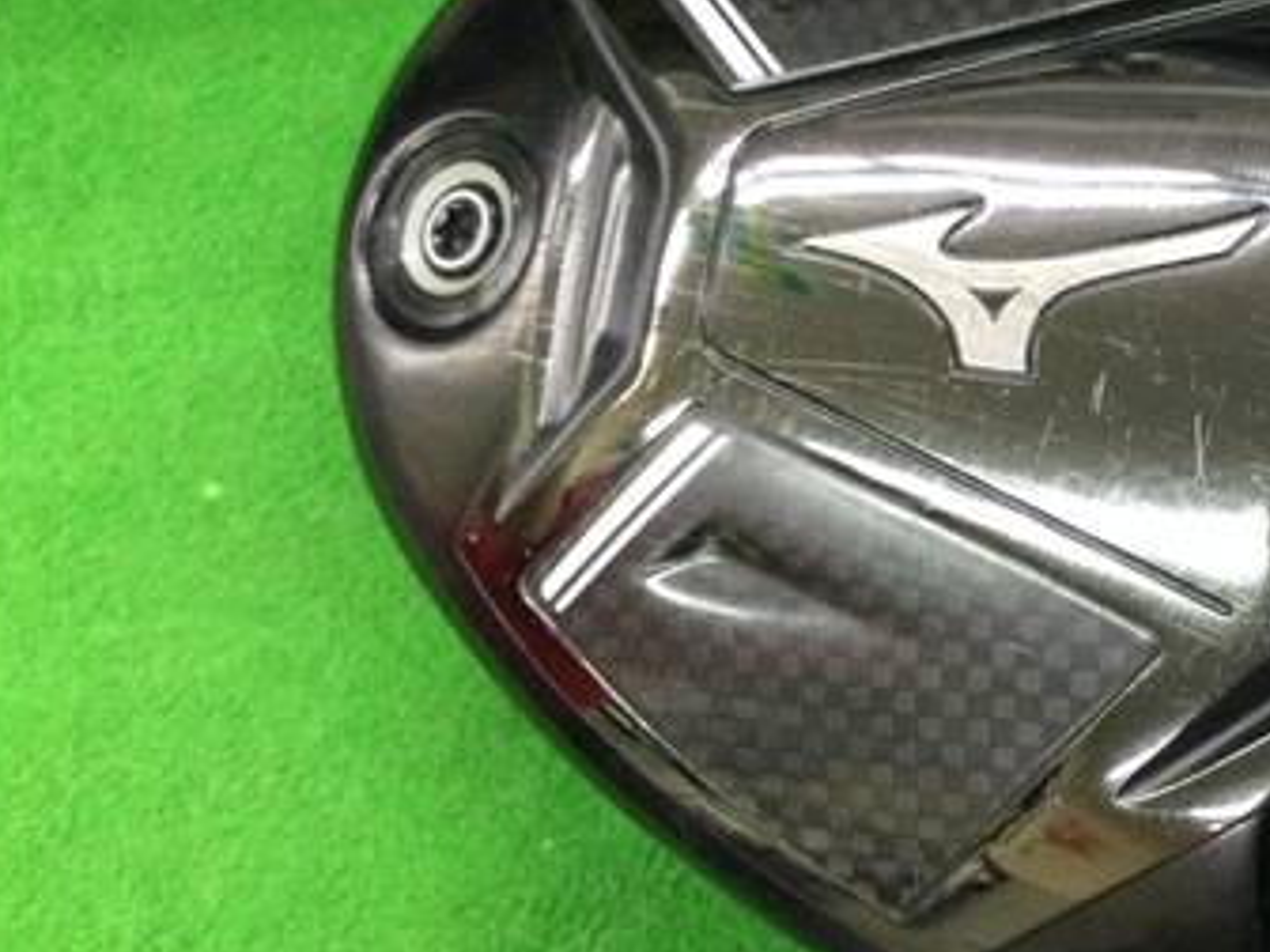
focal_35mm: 59
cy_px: 446
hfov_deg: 31.1
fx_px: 2165
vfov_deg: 24.8
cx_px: 1160
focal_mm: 3.3
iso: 200
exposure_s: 1/30
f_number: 2.4
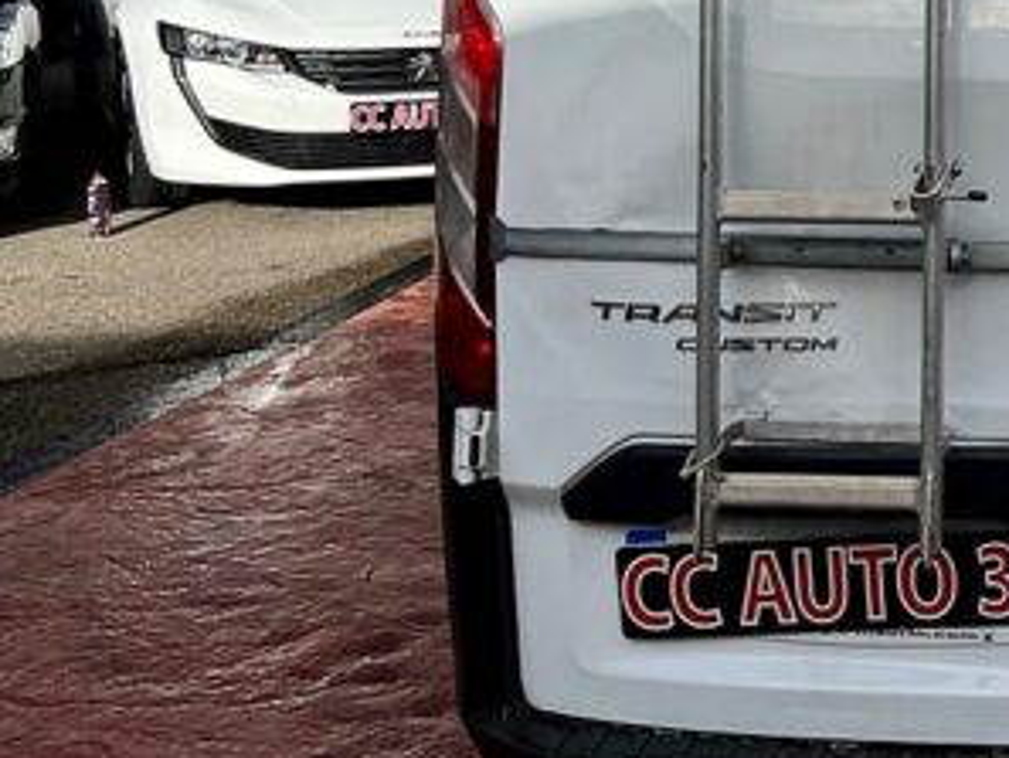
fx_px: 2041
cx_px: 1135
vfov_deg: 20.5
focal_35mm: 70
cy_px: 54
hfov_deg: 25.5
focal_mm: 5.7
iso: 50
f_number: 1.5
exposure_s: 1/9434
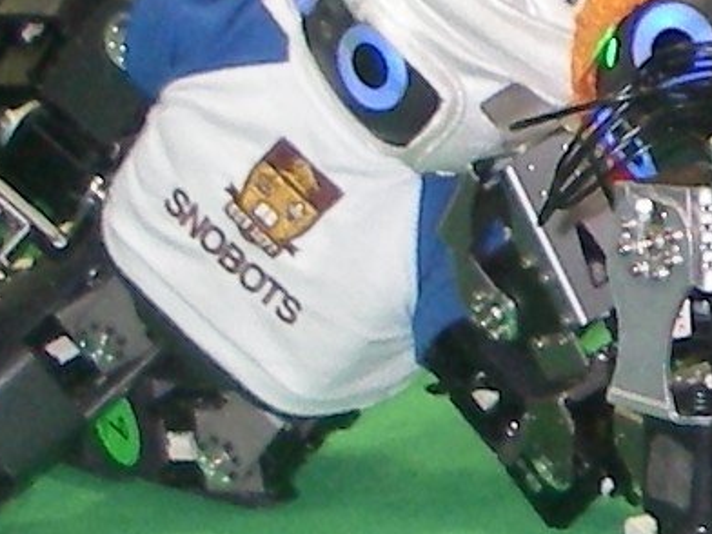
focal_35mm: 273
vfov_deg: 5.4
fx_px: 5615
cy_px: 214
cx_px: 1251
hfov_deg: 7.1
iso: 200
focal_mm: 6.3
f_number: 3.3
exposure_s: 1/40
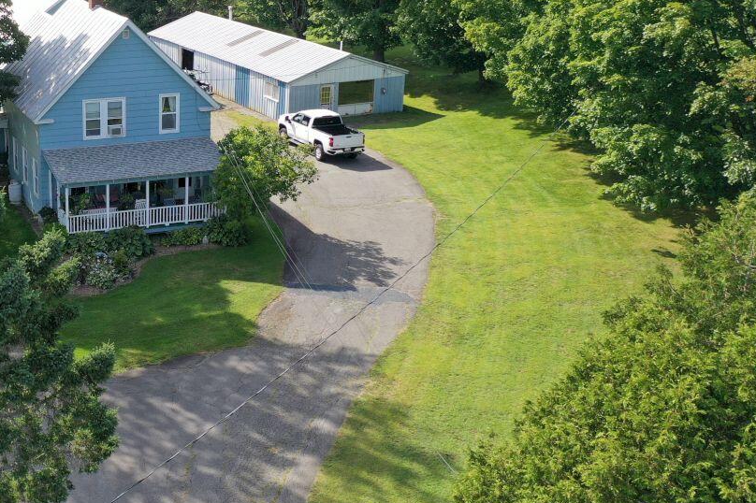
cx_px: 71
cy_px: 272
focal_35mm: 52
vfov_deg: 26.0
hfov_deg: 35.8
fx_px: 1091
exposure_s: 1/80
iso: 100
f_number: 3.5
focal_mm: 10.26
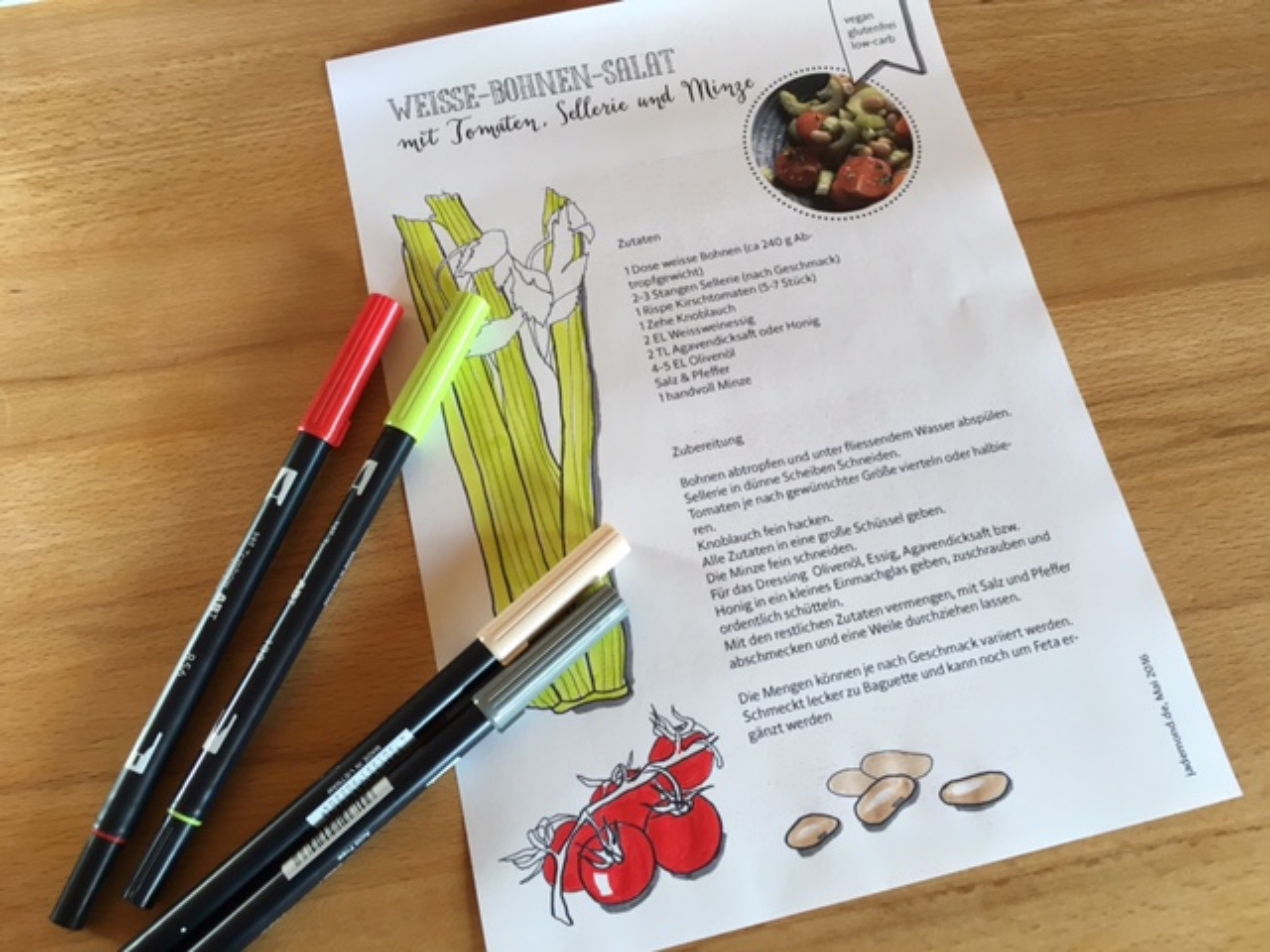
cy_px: 476
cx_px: 635
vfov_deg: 48.2
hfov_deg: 61.7
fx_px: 1064
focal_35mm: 29
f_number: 2.2
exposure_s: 1/33
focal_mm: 4.15
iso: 80
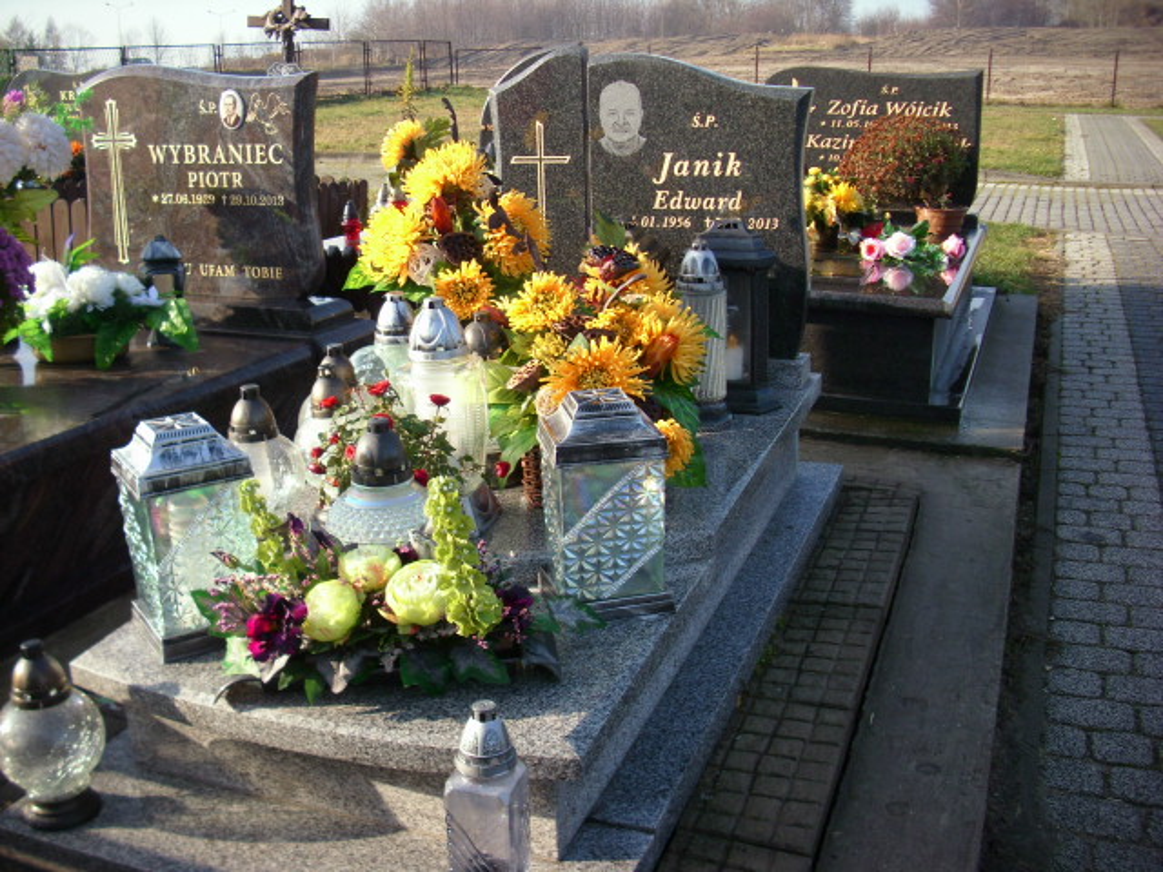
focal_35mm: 37
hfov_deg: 50.1
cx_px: 582
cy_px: 436
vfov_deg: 38.7
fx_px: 1243
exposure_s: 1/384
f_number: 2.8
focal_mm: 6.2
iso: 50
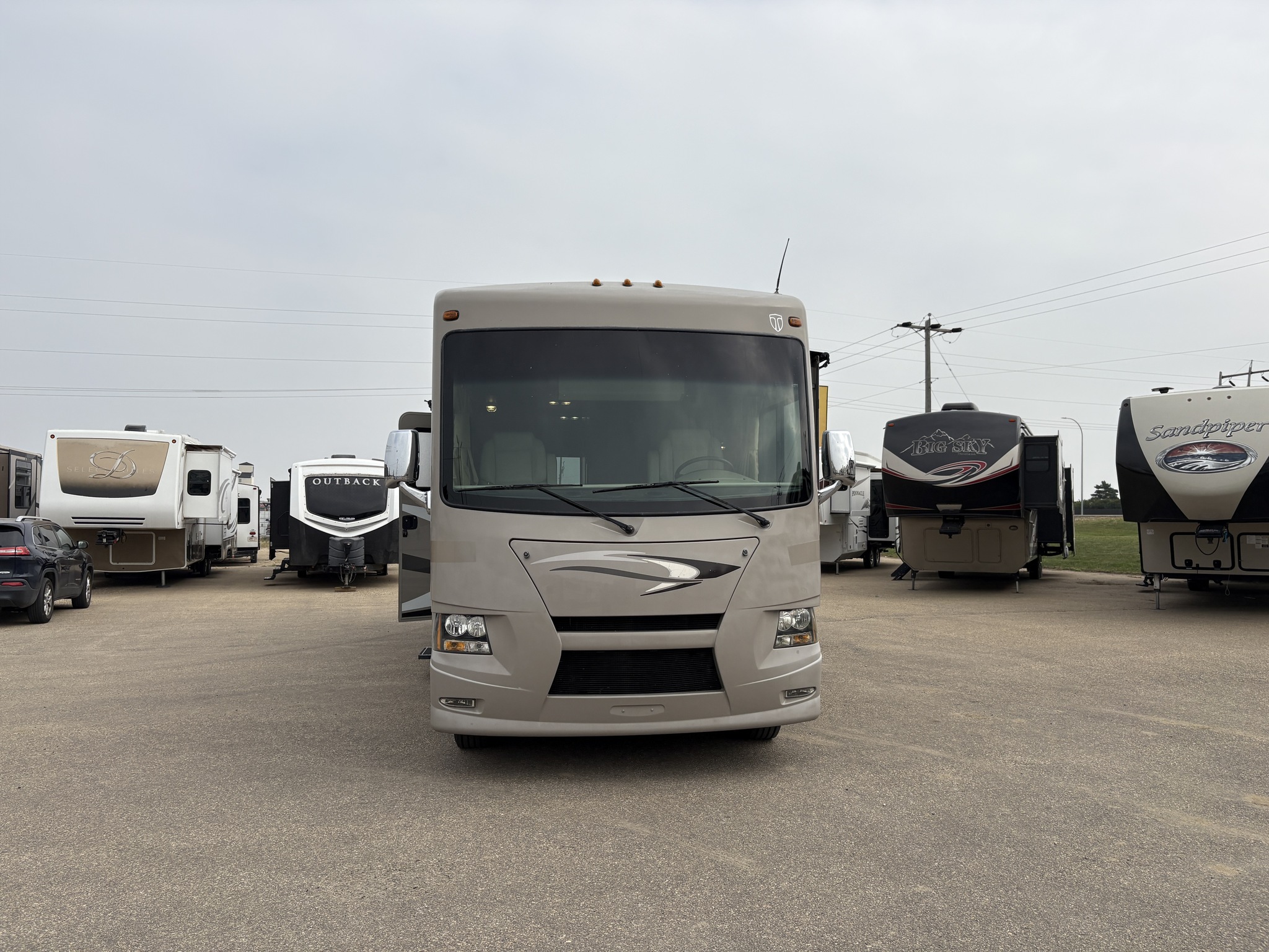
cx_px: 634
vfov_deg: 53.1
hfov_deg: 67.3
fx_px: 953
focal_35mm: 26
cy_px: 476
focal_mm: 5.96
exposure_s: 1/4950
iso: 50
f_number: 1.6
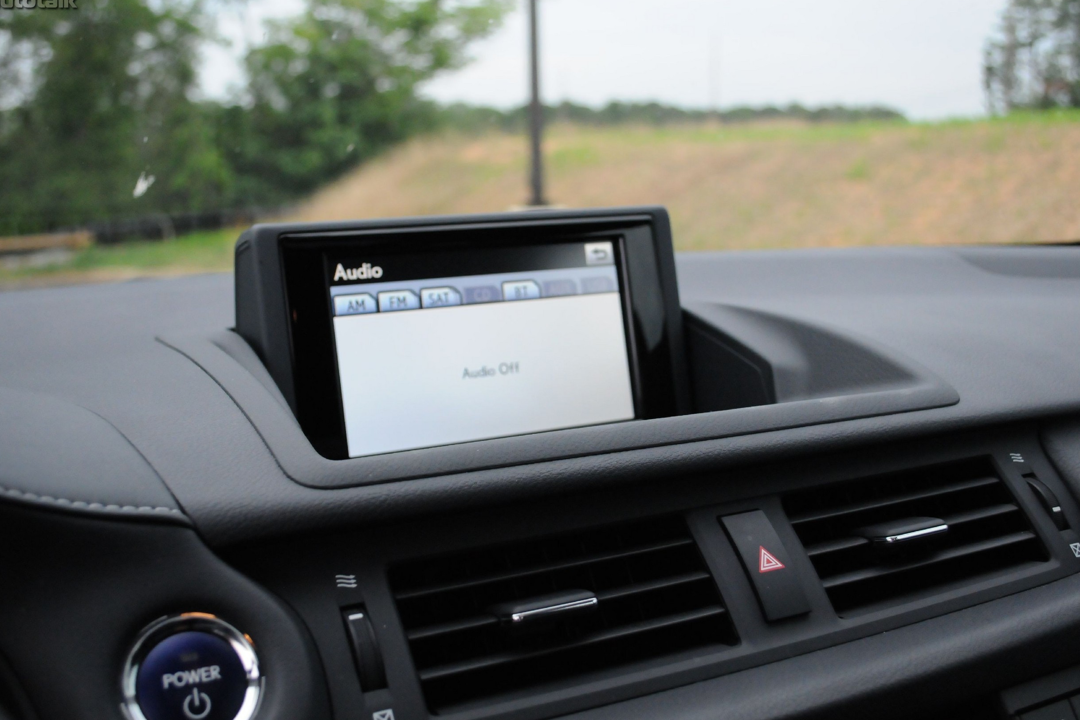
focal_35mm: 40
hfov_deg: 48.5
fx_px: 1200
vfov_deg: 33.4
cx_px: 533
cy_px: 359
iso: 2000
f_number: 4.5
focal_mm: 26
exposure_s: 1/500
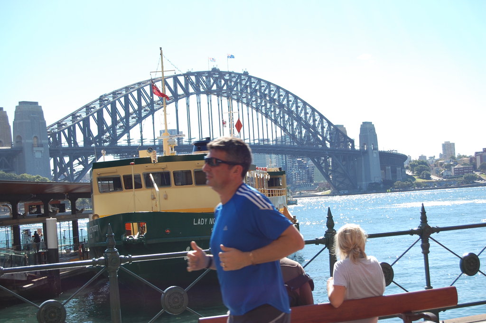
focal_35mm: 72
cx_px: 243
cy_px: 162
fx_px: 971
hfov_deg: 28.1
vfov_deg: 18.9
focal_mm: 48
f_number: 9
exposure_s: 1/320
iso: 200
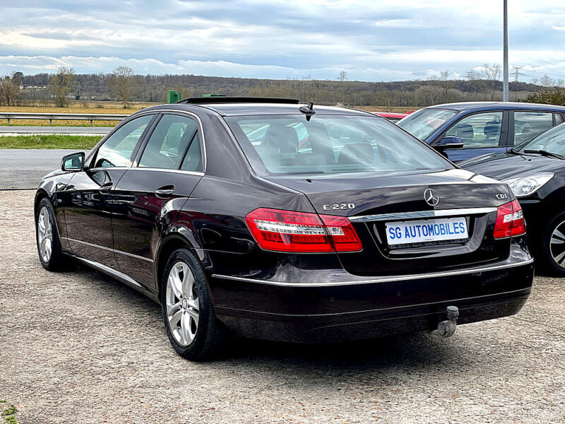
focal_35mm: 52
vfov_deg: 28.0
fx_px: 849
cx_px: 282
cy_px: 212
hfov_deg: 36.8
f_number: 2
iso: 32
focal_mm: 6
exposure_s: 1/444
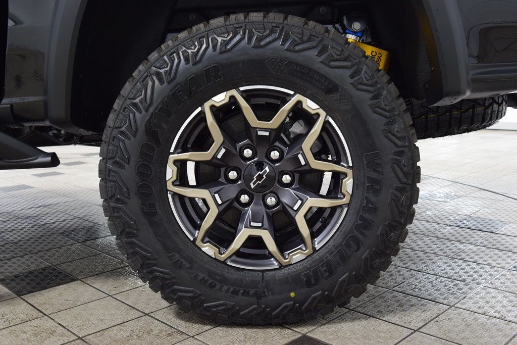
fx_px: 517
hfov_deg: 53.1
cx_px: 258
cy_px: 172
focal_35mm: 36
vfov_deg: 36.9
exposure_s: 1/15
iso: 1100
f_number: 6.3
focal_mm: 24
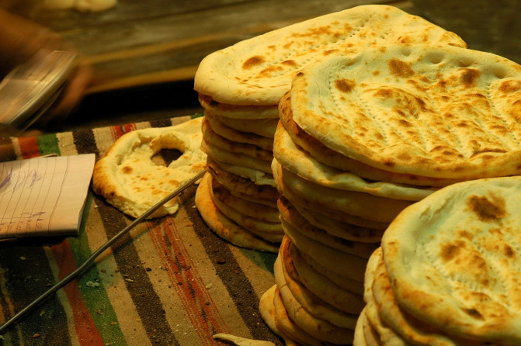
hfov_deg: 17.2
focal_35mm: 119
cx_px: 353
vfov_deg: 11.5
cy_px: 200
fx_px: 1720
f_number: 8
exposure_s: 1/5
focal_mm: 52
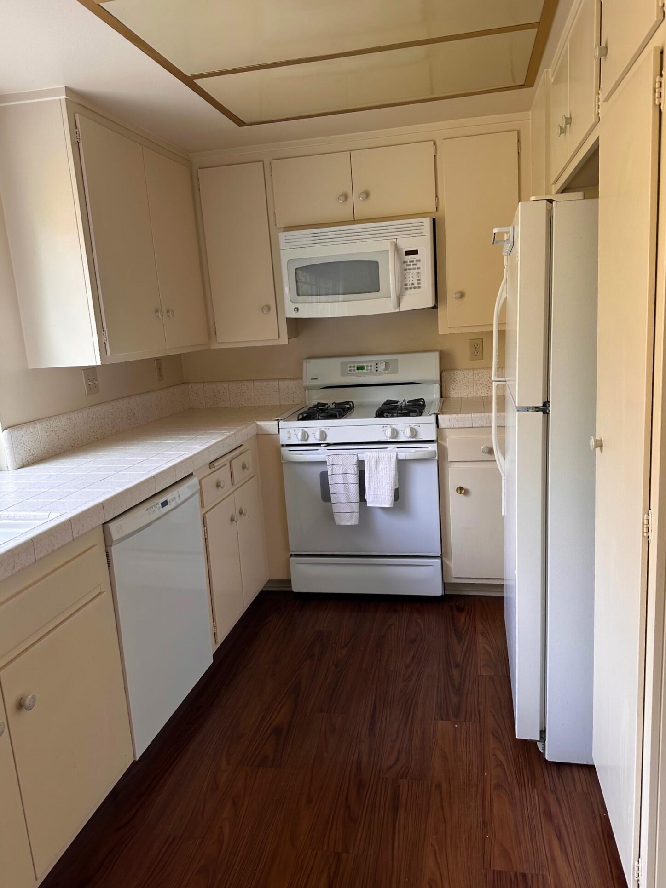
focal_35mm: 24
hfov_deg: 56.8
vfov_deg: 71.6
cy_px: 444
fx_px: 616
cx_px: 333
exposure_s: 1/121
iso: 80
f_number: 1.78
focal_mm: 6.86
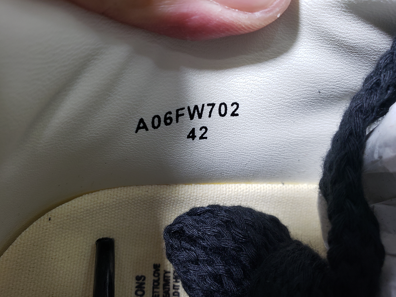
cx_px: 201
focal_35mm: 27
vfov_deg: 51.4
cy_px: 149
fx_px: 309
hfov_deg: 65.3
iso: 160
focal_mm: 4.3
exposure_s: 1/100
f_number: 2.4
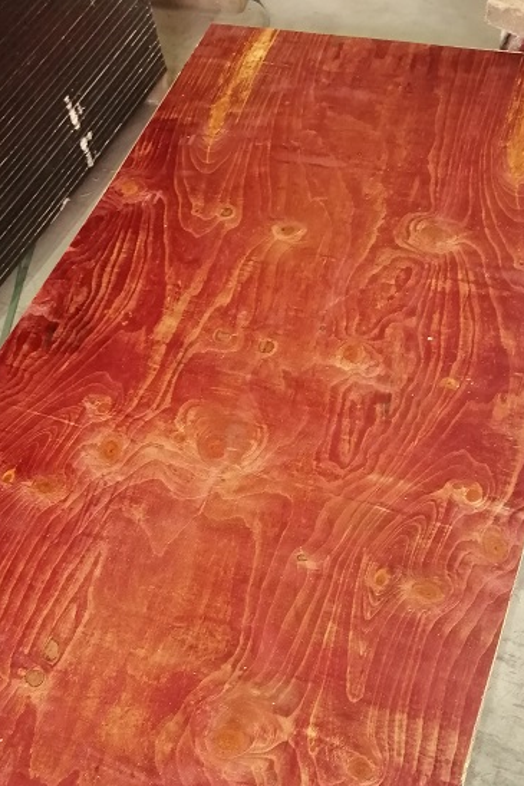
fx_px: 896
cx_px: 231
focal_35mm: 41
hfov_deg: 32.6
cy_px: 562
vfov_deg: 46.2
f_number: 1.8
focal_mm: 3.88
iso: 320
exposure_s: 1/30
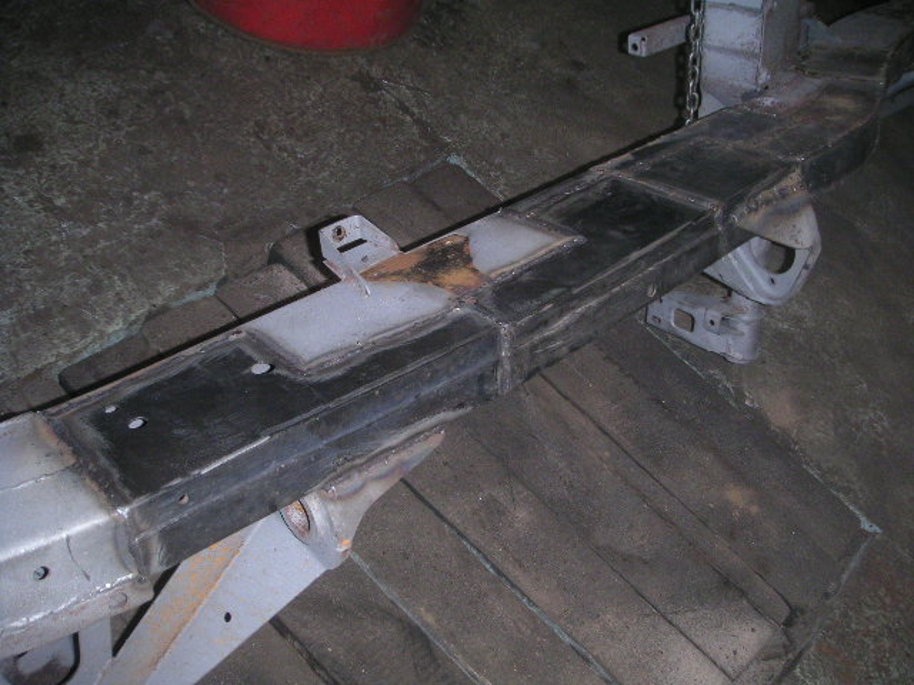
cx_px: 457
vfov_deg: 37.7
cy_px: 342
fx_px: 1003
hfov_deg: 49.0
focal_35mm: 38
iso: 160
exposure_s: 1/45
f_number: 2.8
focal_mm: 5.9
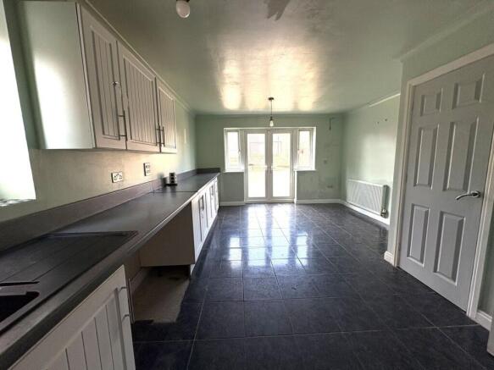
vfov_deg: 85.7
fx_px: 200
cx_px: 247
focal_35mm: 14
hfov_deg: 102.1
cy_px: 185
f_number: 2.2
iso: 100
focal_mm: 2.22
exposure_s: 1/102
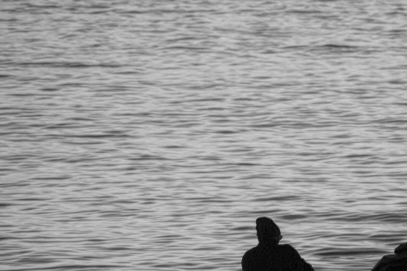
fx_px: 8565
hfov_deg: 2.7
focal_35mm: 758
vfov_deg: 1.8
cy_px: 185
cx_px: 346
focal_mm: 250
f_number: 6.3
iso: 1000
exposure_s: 1/180
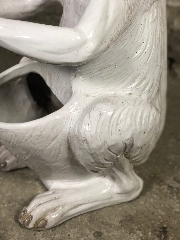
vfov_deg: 36.8
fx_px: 361
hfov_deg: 28.0
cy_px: 120
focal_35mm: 52
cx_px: 90
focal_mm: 6
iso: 80
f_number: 2.4
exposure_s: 1/50
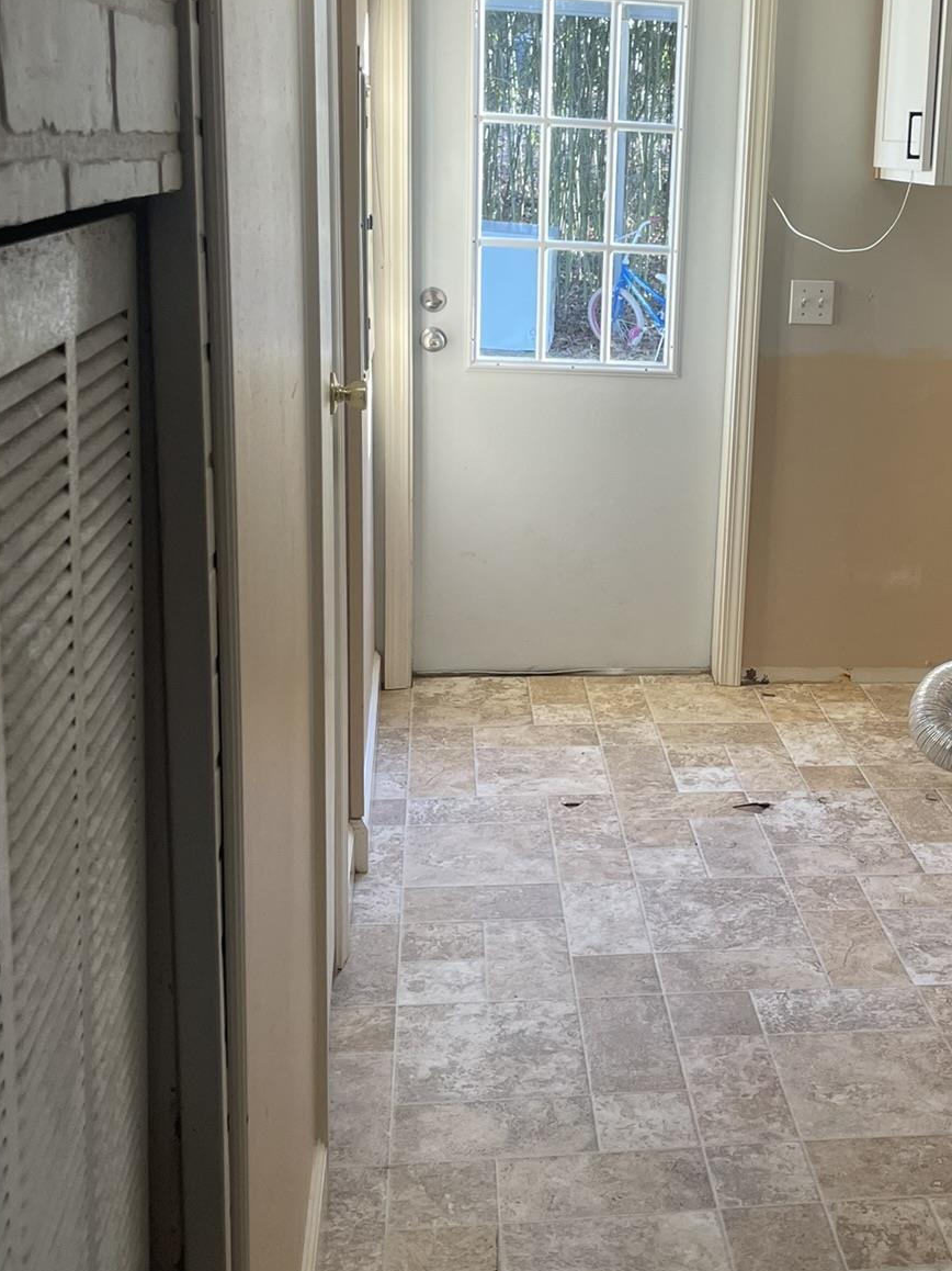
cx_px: 759
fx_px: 1687
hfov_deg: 30.7
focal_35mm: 46
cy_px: 550
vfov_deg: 41.2
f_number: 1.6
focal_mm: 4.2
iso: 80
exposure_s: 1/60
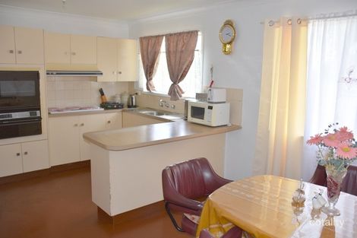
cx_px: 178
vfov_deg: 43.6
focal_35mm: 30
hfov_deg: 61.9
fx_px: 297
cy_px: 119
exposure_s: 1/125
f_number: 3.5
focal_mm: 20
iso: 250
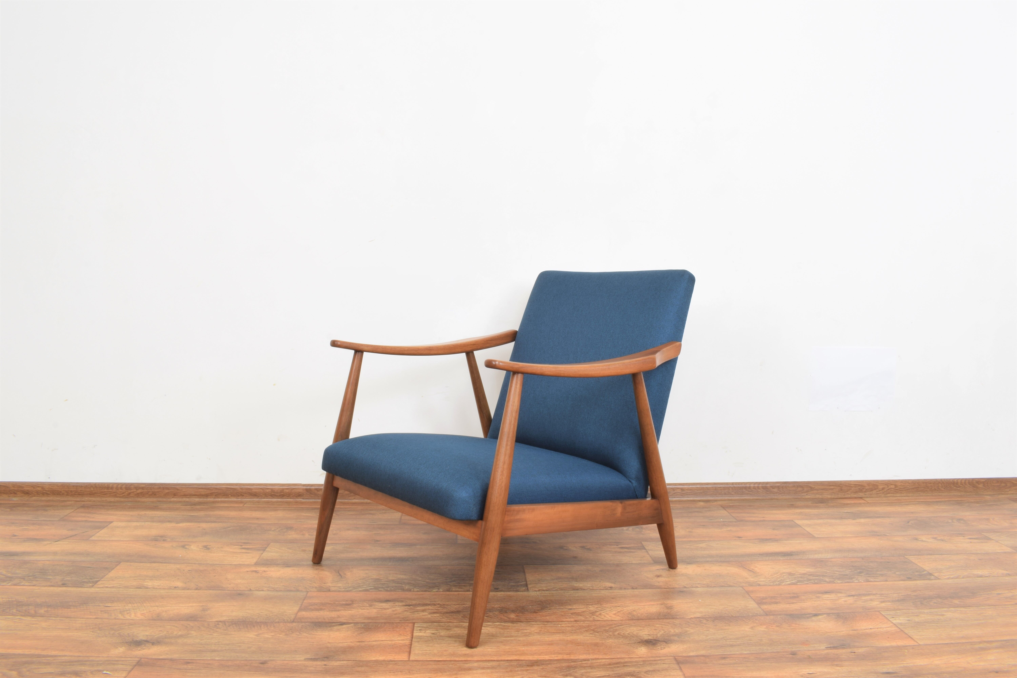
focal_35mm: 27
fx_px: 763
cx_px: 508
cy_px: 339
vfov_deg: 47.9
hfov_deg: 67.4
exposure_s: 5
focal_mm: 18
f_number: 22
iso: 100
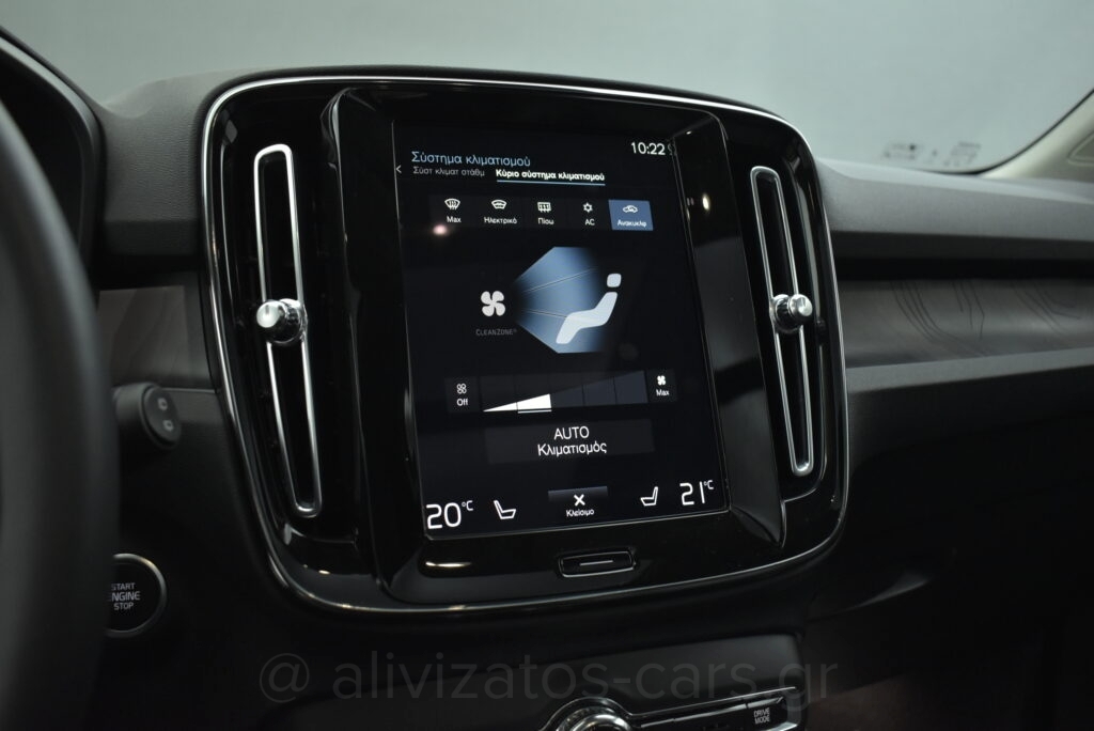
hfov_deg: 61.9
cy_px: 366
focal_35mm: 30
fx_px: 912
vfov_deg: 43.7
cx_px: 547
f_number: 3.8
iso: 1600
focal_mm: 20
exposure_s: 1/100
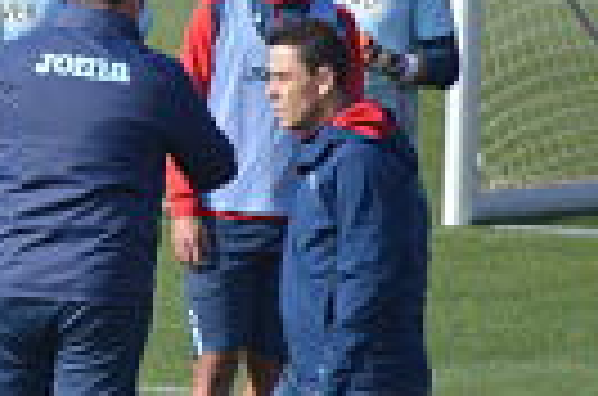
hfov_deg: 1.5
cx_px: -193
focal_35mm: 1353
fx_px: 22421
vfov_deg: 1.0
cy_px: 176
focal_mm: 300
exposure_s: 1/1250
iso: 400
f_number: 5.6
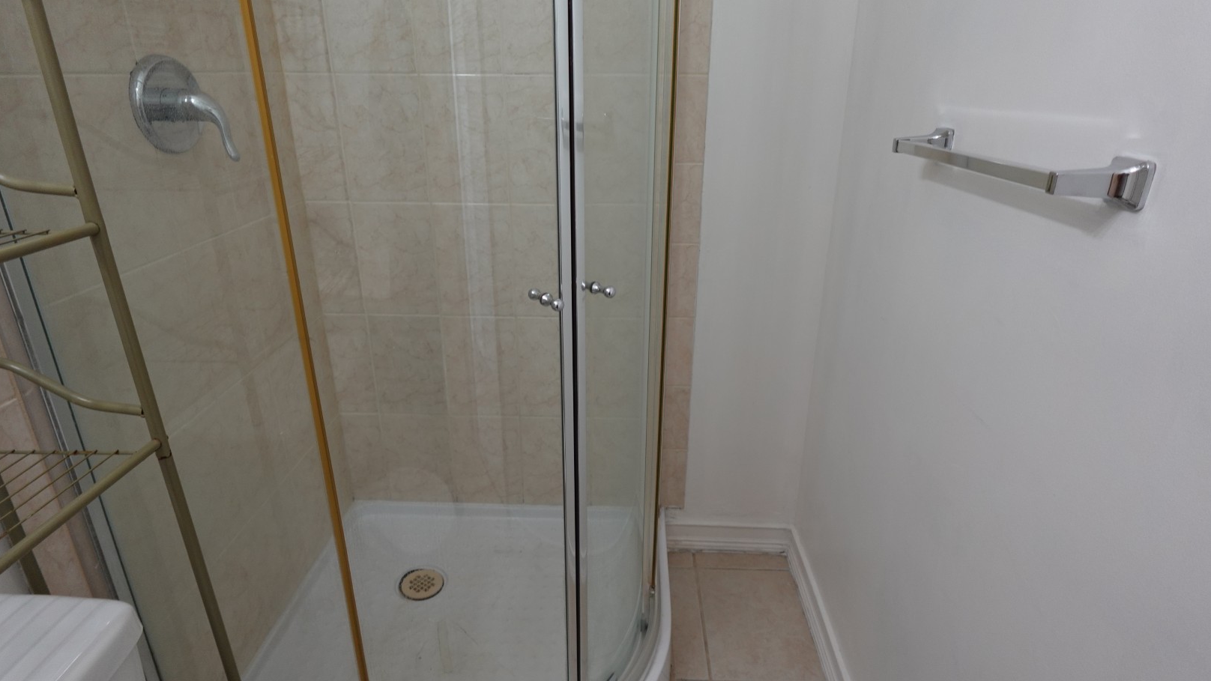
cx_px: 605
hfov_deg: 83.8
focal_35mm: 21
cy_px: 354
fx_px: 674
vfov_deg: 53.6
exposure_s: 1/80
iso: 250
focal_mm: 7.6
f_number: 2
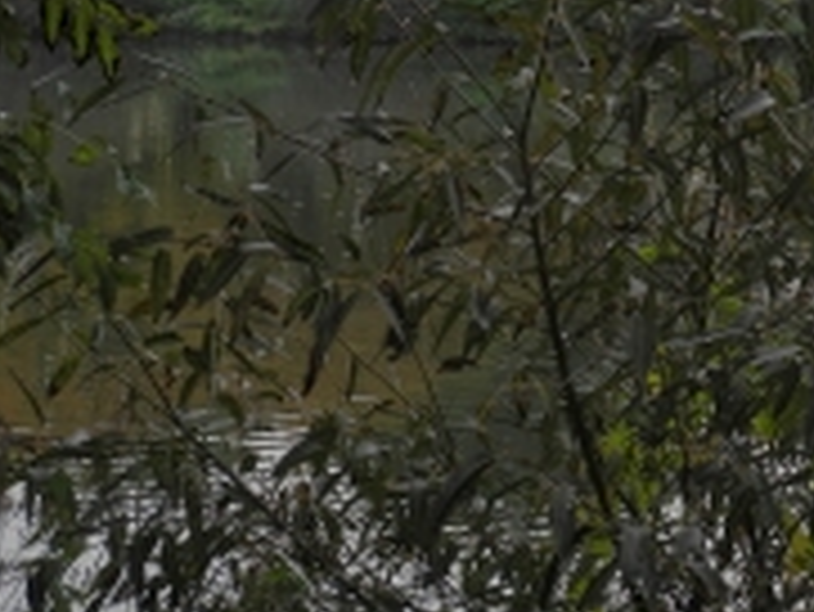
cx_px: 1133
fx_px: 3153
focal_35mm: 134
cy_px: -47
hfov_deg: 14.0
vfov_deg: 10.9
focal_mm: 9.7
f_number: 3.2
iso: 100
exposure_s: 1/160
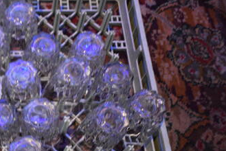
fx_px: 314
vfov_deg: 27.0
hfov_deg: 36.9
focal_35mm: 50
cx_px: 21
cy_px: 80
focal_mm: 18
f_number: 3.5
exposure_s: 1/10
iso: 3200
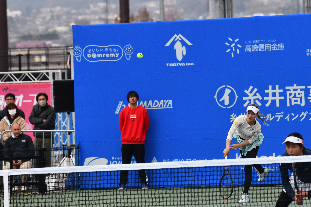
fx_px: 2825
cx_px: 187
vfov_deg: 4.2
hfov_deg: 6.3
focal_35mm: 327
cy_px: 86
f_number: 5.6
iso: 400
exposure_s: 1/2500
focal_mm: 200
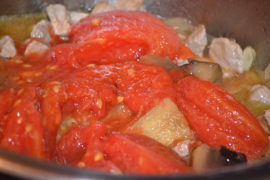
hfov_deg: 6.9
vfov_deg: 4.6
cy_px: 90
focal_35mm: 300
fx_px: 2250
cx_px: 135
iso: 3200
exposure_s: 1/60
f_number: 5.6
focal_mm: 200
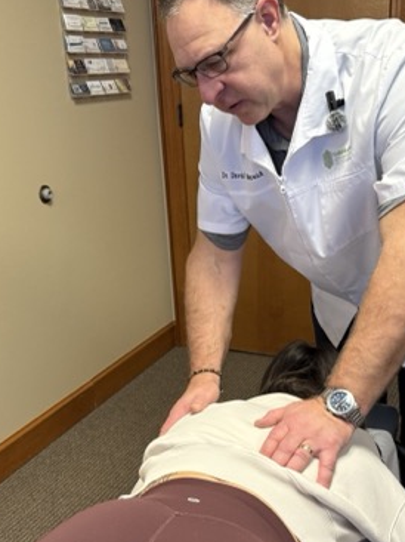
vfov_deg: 44.6
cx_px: 214
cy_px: 327
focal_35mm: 42
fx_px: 656
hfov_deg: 34.3
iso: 250
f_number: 1.78
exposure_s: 1/60
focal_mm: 6.76
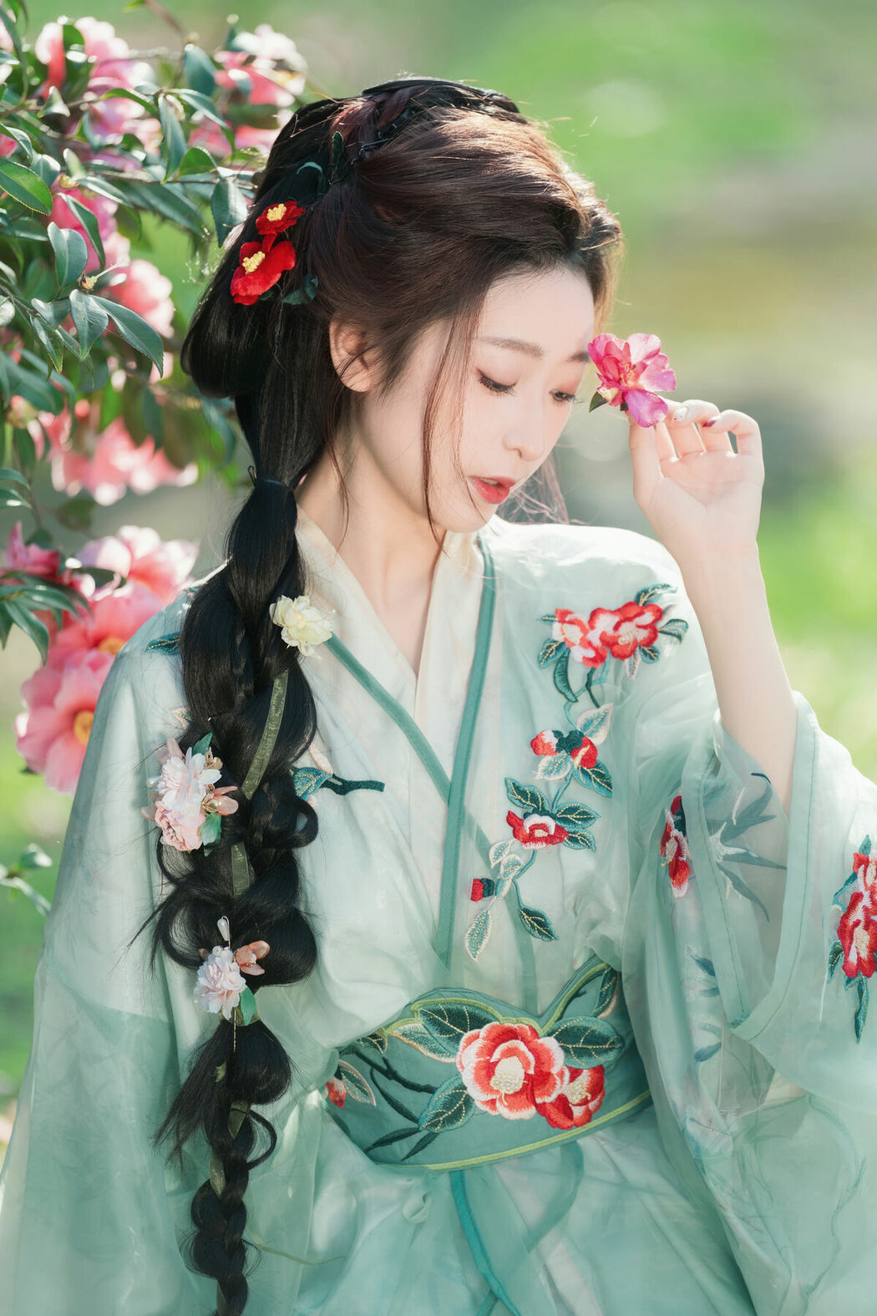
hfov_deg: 6.9
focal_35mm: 200
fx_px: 7308
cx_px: 438
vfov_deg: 10.3
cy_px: 658
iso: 125
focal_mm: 200
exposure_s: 1/320
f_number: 2.8
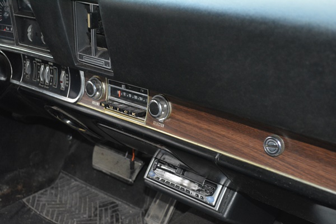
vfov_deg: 22.6
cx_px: 168
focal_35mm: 60
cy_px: 112
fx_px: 560
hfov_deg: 33.4
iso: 3200
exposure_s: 1/60
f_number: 5.3
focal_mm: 40
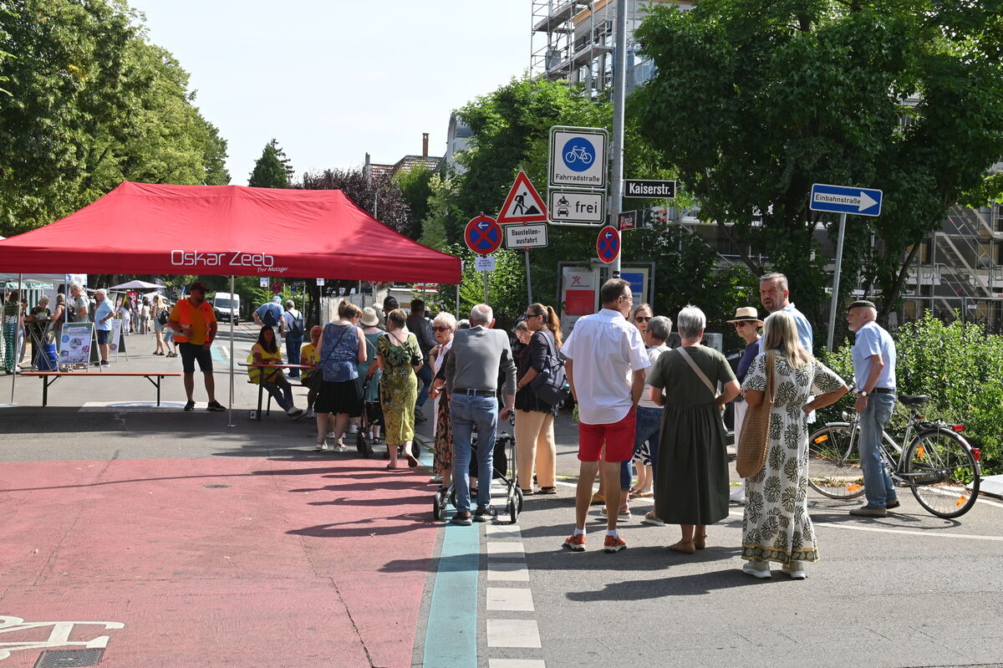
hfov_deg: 41.1
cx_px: 502
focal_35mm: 48
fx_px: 1337
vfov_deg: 28.1
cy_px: 334
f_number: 8
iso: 320
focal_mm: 48
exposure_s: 1/250
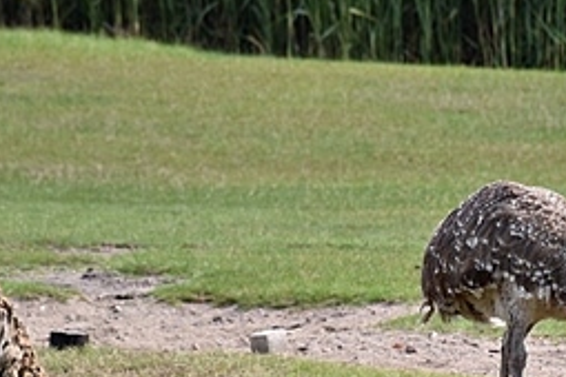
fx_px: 13253
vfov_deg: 1.6
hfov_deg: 2.4
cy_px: 207
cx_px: 524
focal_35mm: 843
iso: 200
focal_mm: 140
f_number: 5.6
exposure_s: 1/500
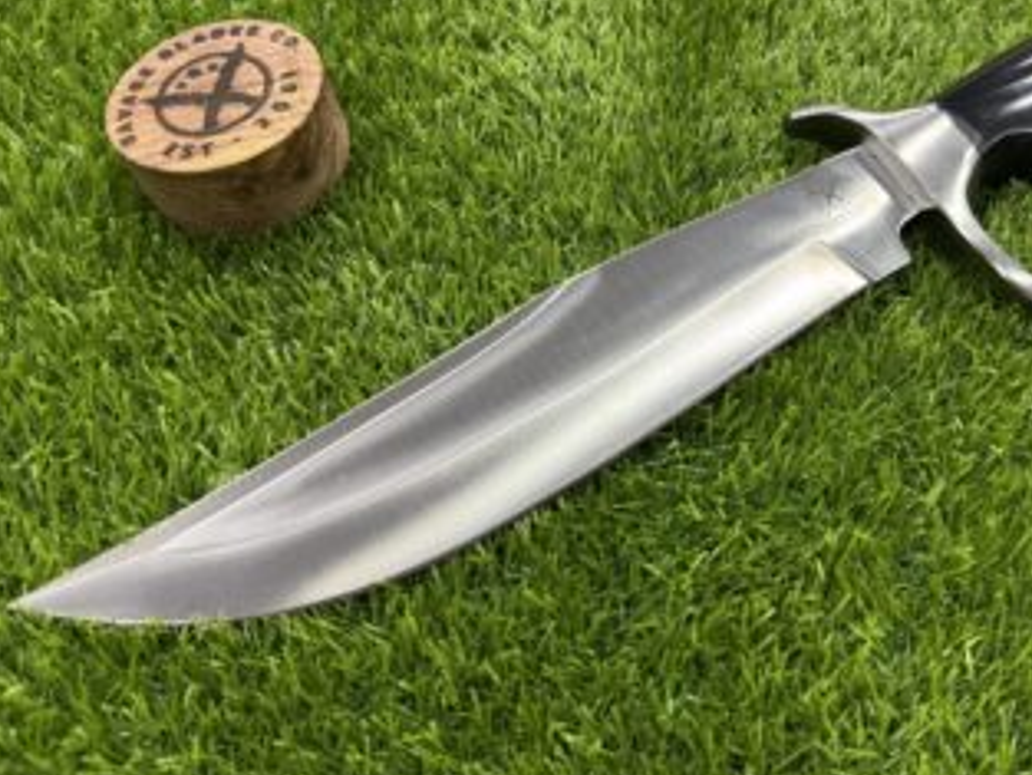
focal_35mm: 33
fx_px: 984
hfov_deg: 54.8
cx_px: 636
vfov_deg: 42.7
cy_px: 305
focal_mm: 6.76
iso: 320
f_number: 1.78
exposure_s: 1/50
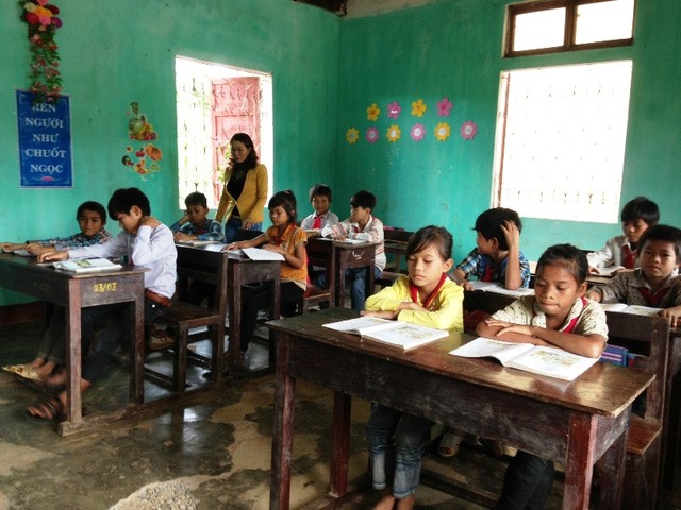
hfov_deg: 55.4
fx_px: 649
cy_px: 255
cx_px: 340
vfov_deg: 42.9
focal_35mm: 33
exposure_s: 1/20
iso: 50
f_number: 2.4
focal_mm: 4.13
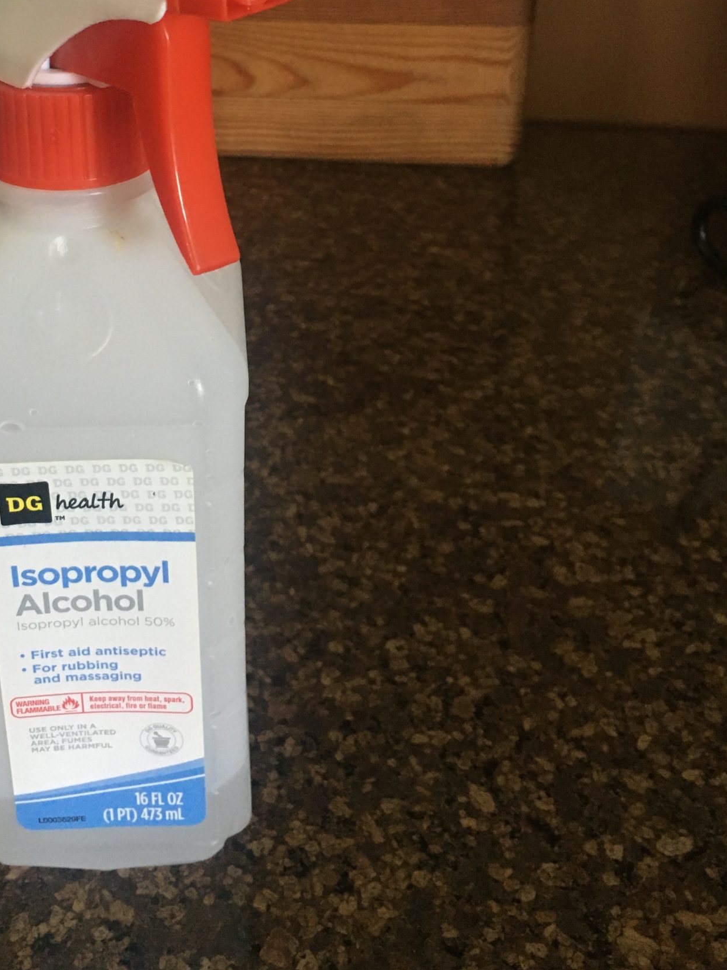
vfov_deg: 41.4
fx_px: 1260
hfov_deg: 31.8
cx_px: 215
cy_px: 298
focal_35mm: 45
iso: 200
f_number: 2.2
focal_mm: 4.15
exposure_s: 1/17
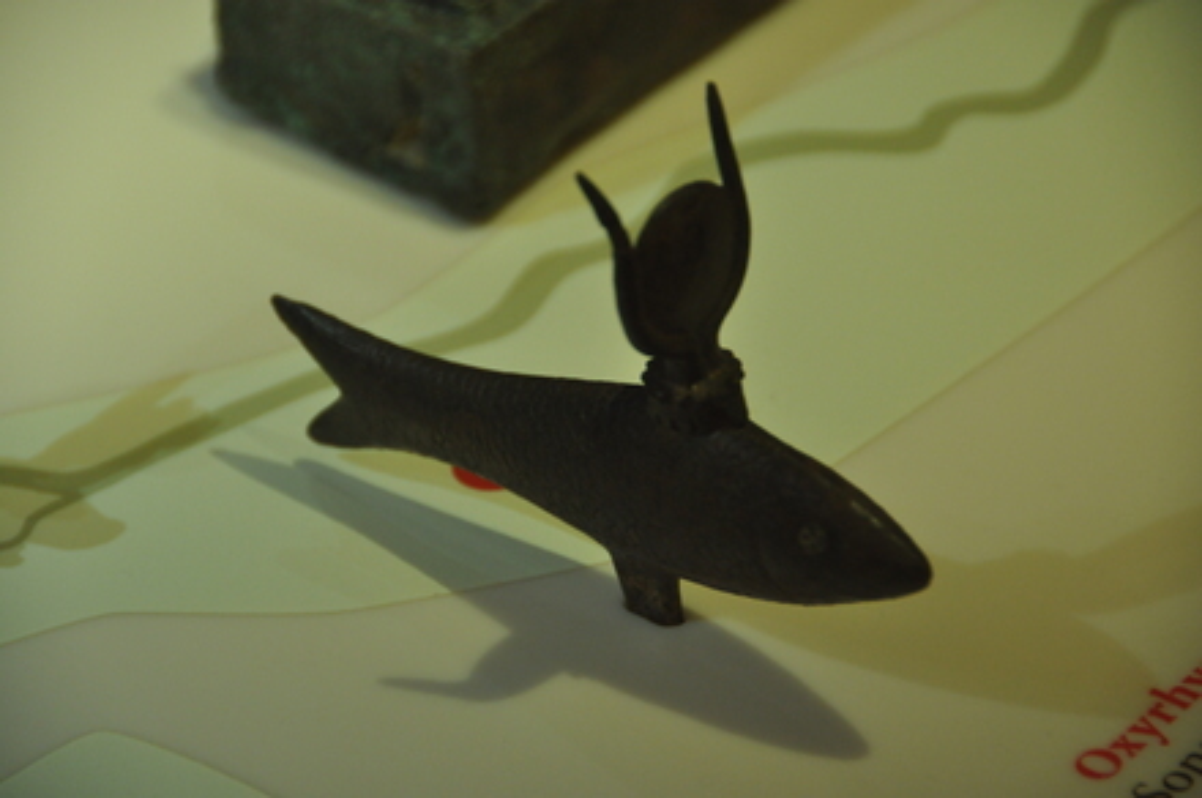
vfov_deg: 4.6
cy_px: 399
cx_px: 601
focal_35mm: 300
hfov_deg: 6.9
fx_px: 10002
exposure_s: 1/30
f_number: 5.6
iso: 1000
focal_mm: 200
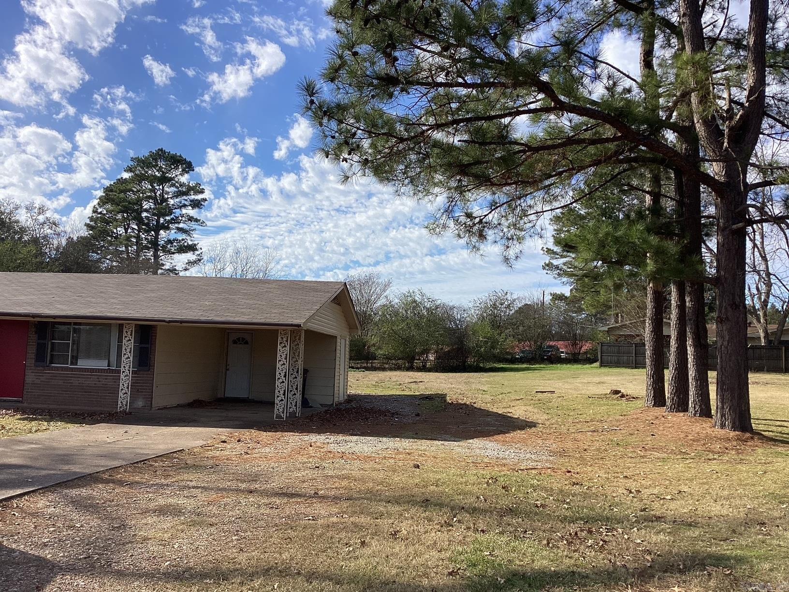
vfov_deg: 45.4
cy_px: 296
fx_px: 707
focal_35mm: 31
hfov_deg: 58.4
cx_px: 394
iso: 25
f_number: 2.4
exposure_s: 1/1508
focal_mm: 3.3
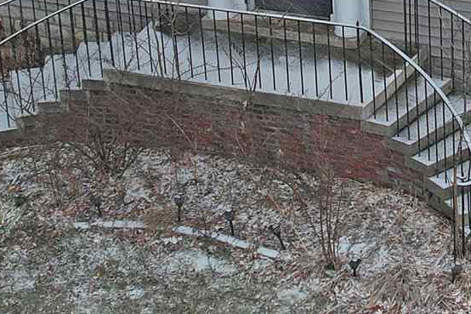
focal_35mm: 122
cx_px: 389
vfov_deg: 10.8
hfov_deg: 16.6
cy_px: -172
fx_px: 1596
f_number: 2.8
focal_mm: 8.38
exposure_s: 1/40
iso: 100
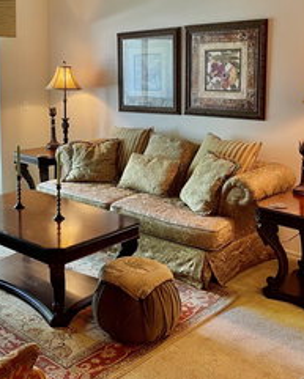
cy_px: 138
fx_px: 506
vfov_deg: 40.8
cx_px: 100
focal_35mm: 45
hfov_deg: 33.2
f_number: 1.6
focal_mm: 4.2
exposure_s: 1/60
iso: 125
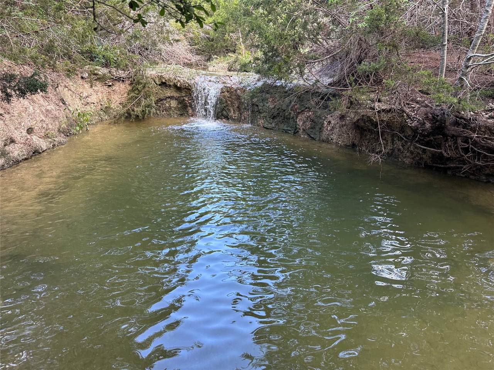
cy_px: 185
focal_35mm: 24
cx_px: 247
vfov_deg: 56.8
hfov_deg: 71.6
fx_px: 343
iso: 100
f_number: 1.78
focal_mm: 6.86
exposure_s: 1/121
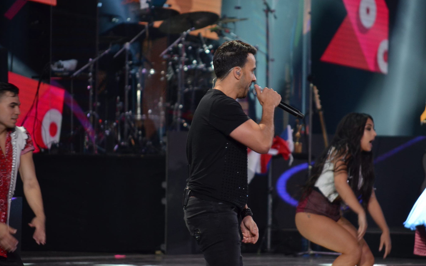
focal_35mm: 306
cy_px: 126
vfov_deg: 4.3
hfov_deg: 6.9
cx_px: 213
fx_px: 3552
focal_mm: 200
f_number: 5.6
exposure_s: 1/125
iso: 800
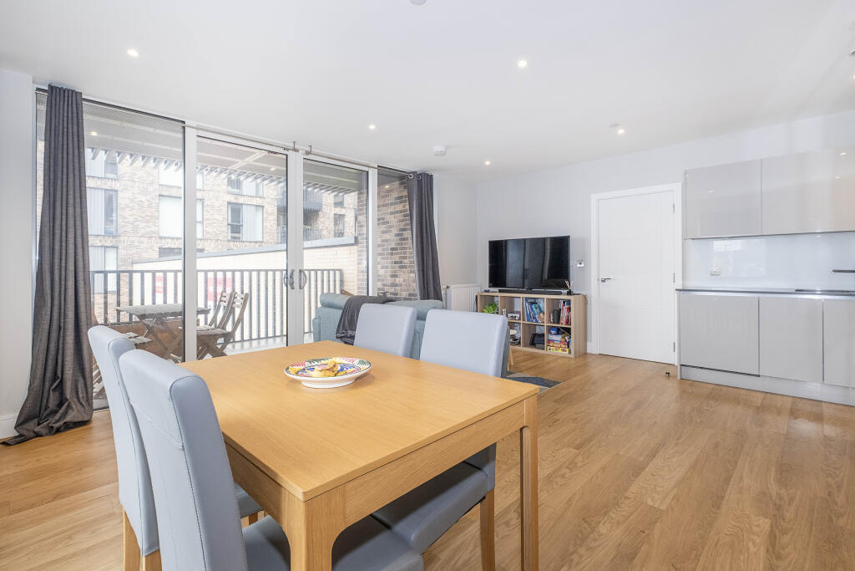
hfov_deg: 100.4
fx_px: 356
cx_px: 428
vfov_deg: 77.3
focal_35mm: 15
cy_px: 286
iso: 500
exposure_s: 1/30
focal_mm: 10
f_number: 6.4
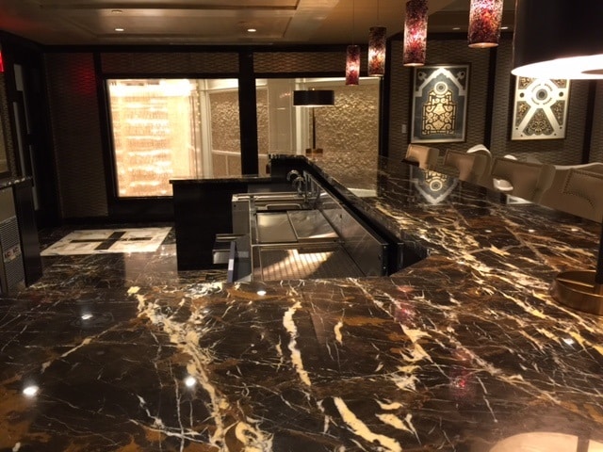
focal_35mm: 29
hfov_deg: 61.7
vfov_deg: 48.2
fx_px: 505
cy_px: 226
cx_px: 302
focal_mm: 4.15
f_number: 2.2
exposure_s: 1/15
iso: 100
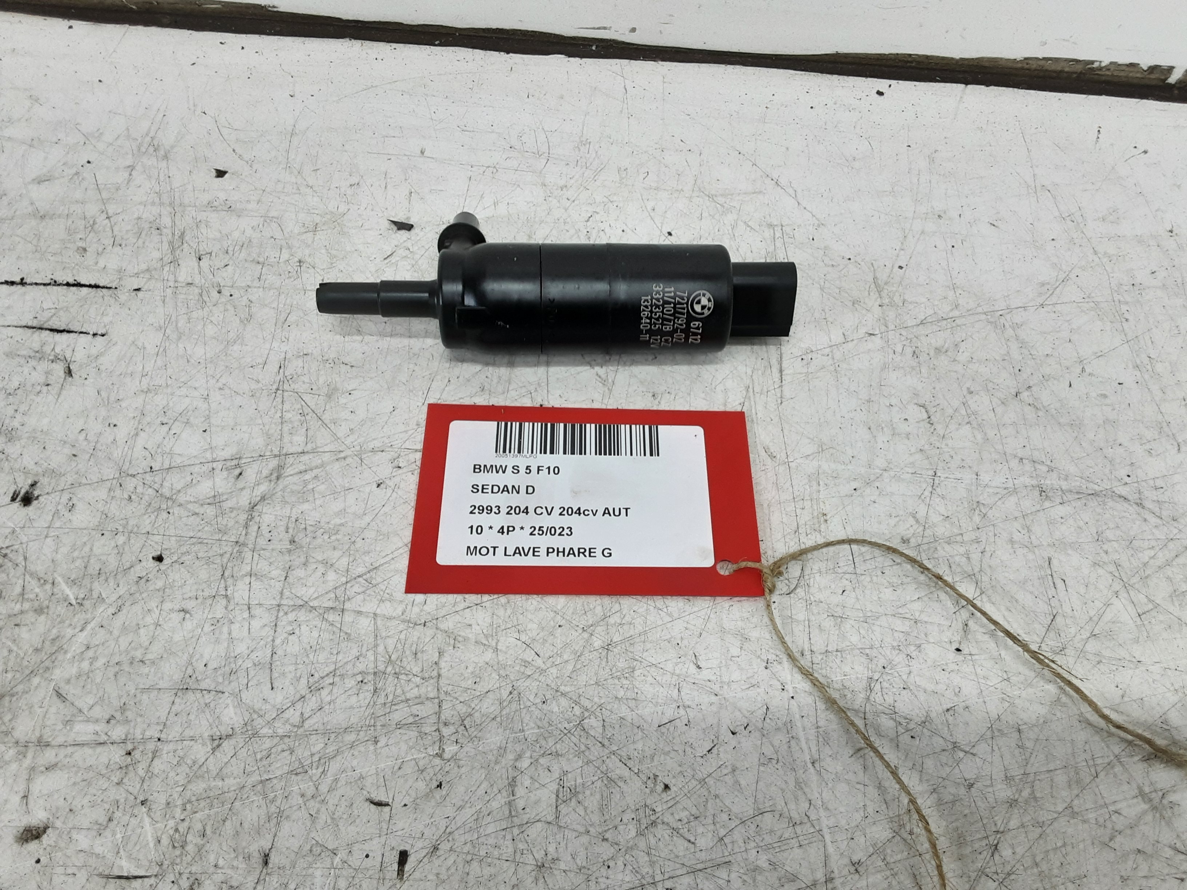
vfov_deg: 51.4
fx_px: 926
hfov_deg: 65.3
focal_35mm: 27
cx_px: 594
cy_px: 445
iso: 64
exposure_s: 1/50
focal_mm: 2.91
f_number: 1.9
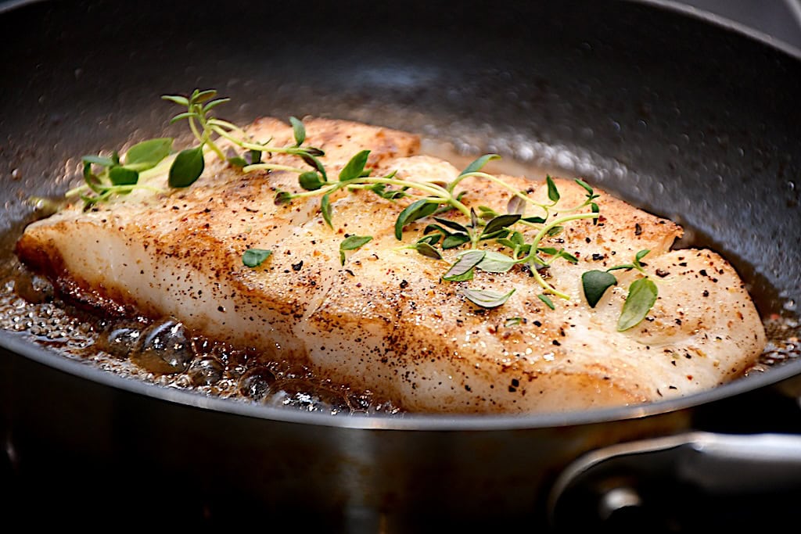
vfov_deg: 7.0
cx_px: 400
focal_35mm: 195
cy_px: 267
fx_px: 4339
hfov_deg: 10.5
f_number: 5.6
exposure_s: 1/60
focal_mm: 130
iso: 900
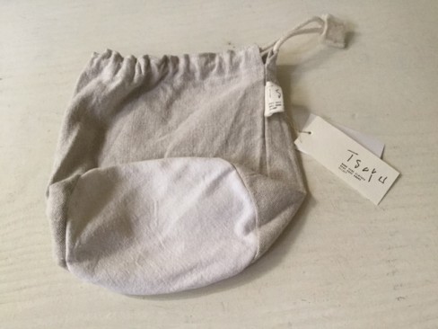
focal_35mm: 31
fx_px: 392
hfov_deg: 58.4
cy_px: 164
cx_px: 219
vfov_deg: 45.4
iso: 125
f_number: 2.4
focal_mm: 3.3
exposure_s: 1/30
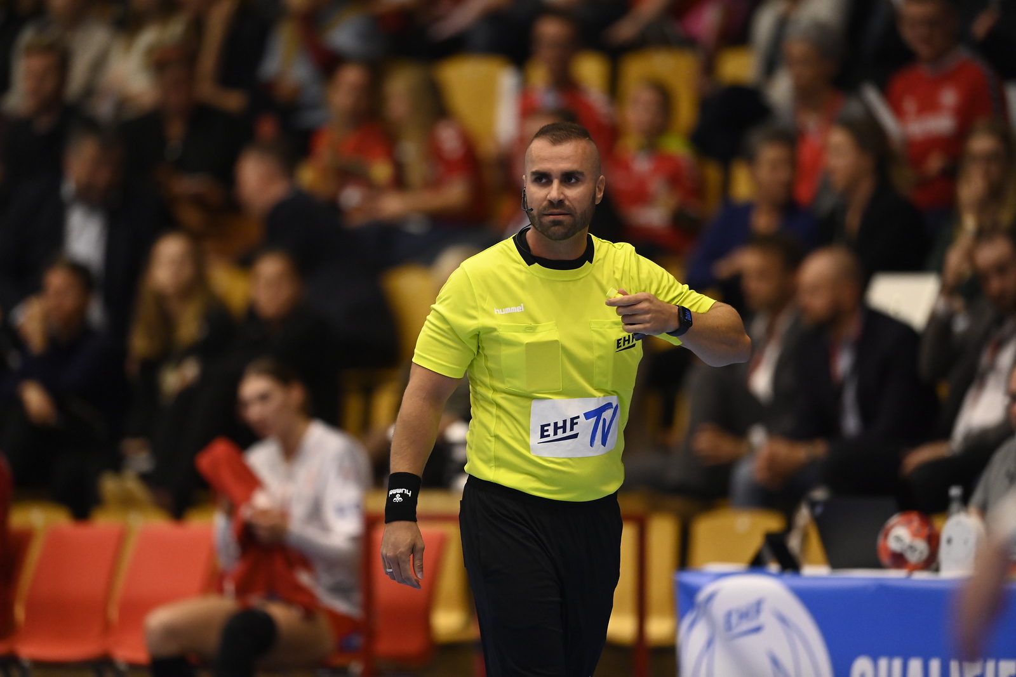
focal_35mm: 400
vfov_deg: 3.4
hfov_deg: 5.2
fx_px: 11289
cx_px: 508
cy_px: 338
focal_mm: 400
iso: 5000
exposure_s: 1/1600
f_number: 2.8
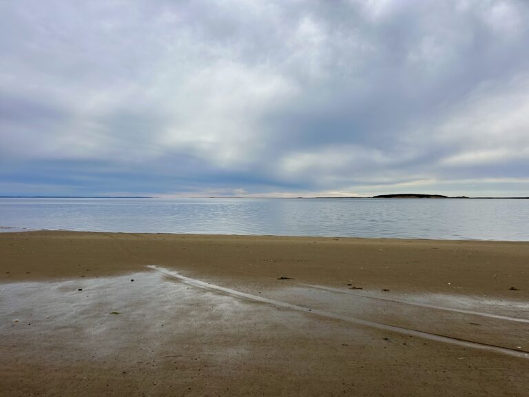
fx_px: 397
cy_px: 198
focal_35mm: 26
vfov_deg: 53.1
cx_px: 264
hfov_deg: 67.3
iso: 50
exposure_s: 1/9434
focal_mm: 5.7
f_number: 1.5
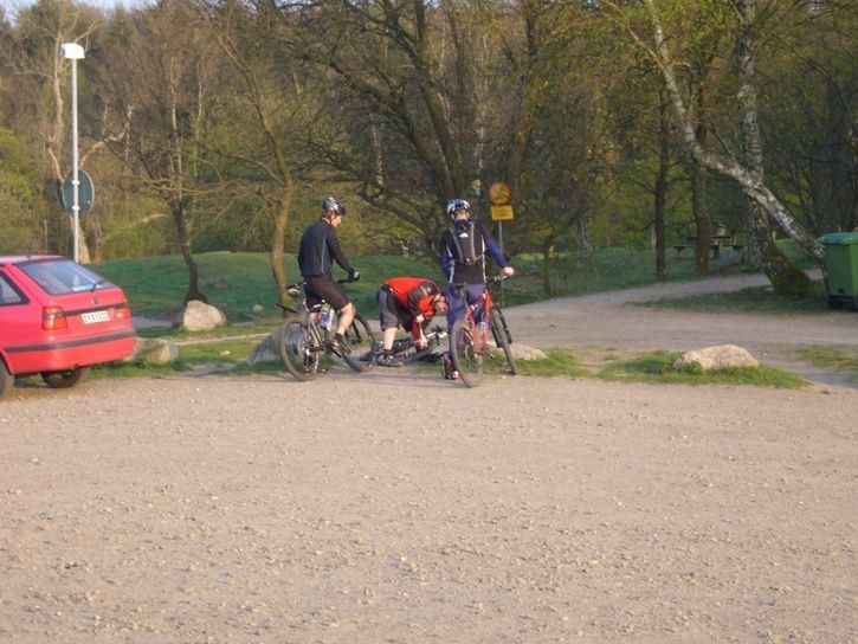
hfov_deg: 19.3
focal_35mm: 102
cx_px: 429
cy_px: 322
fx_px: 2529
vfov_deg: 14.5
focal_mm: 16.8
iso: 80
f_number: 5.6
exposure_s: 1/80
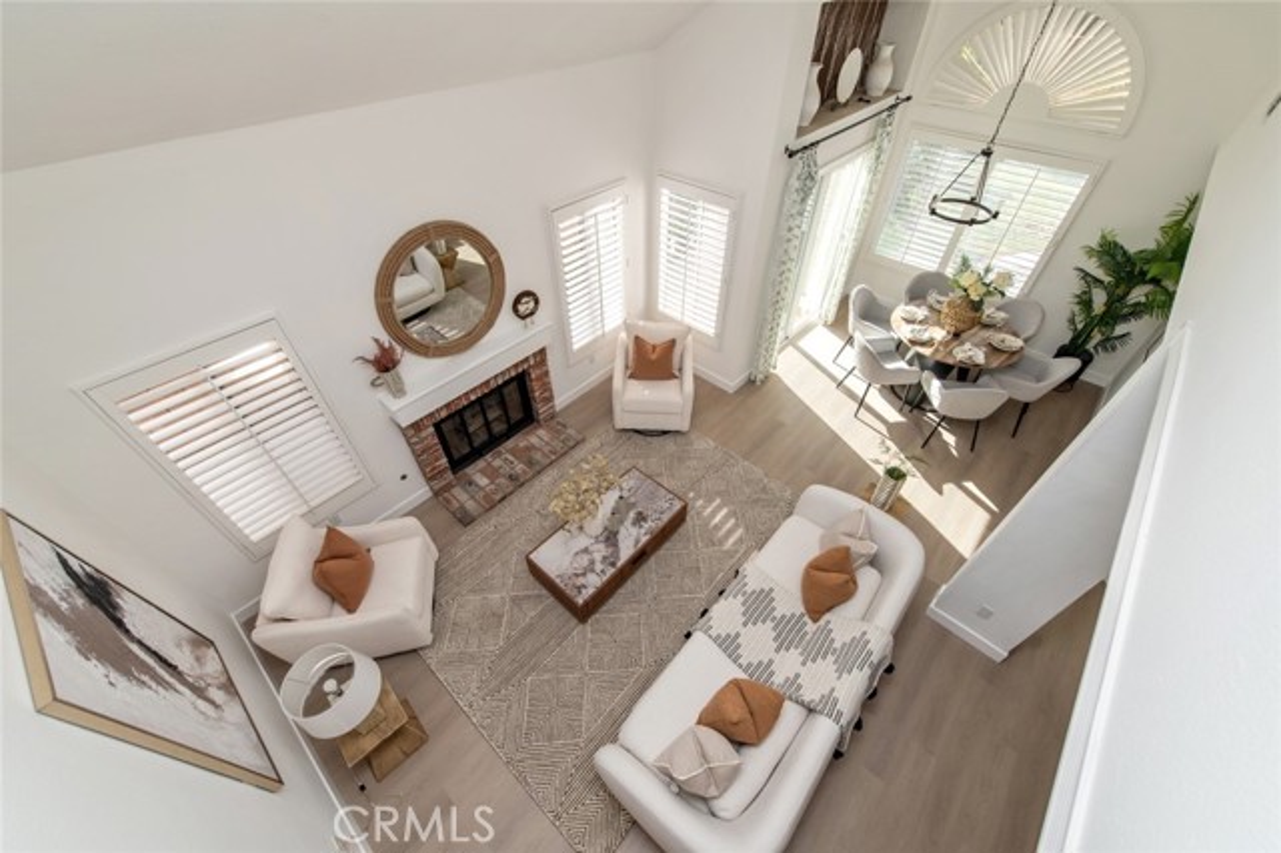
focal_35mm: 14
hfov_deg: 104.3
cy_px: 426
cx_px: 640
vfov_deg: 81.1
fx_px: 498
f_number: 5.6
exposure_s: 1/125
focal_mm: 14
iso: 160
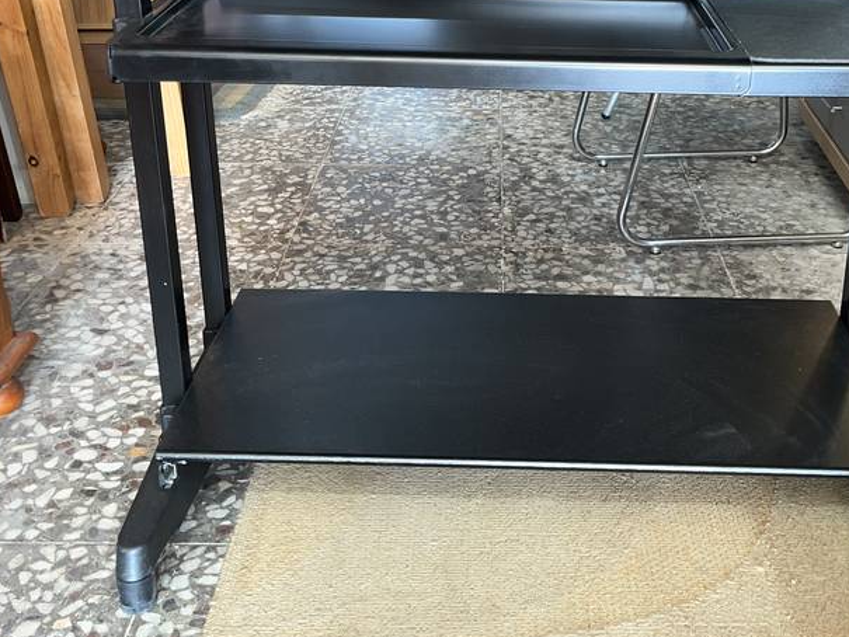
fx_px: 1079
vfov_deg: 31.9
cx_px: 505
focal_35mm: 44
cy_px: 119
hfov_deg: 42.7
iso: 50
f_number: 1.6
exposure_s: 1/17
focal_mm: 5.1
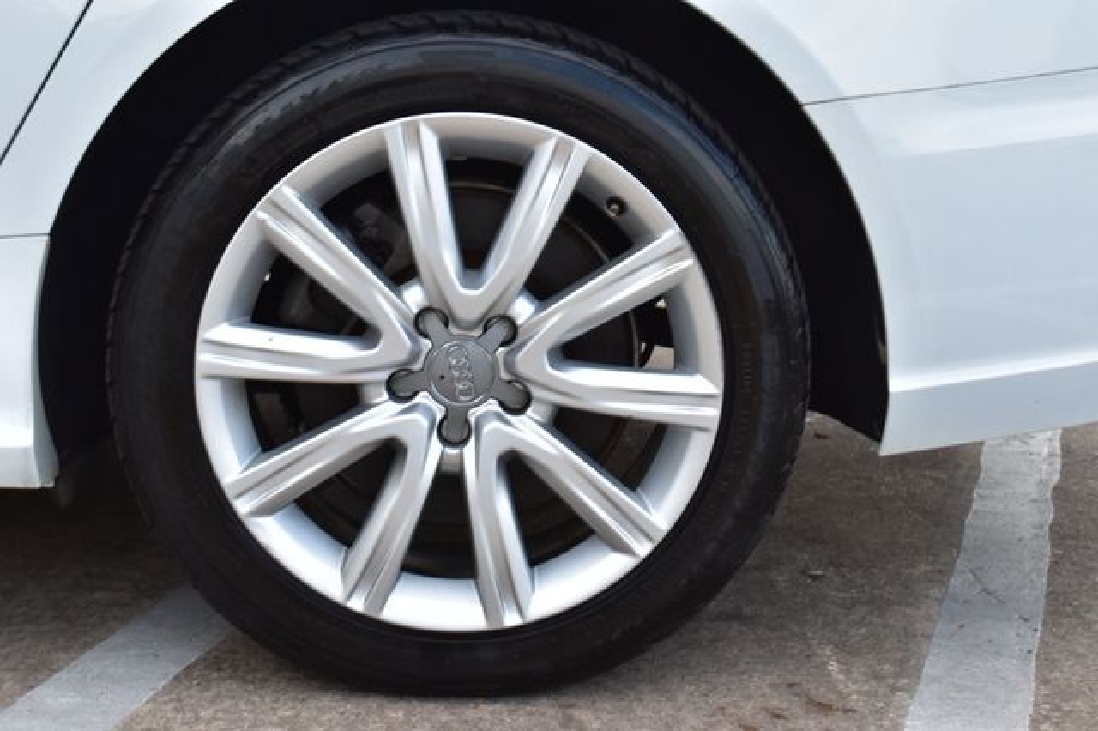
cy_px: 366
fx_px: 1920
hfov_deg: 31.9
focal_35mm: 63
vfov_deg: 21.5
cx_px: 549
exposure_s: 1/50
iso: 400
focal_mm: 42
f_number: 8
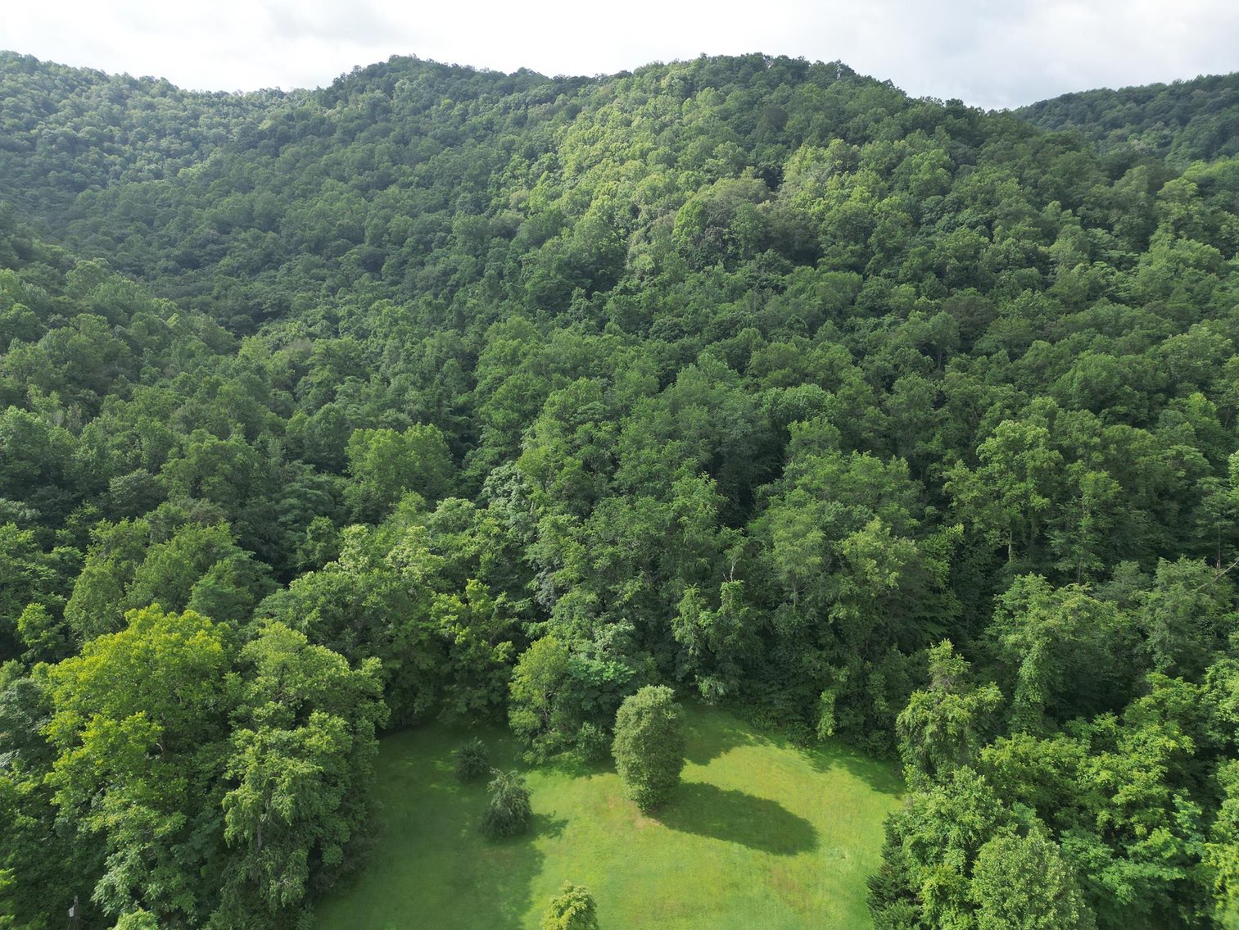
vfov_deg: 56.8
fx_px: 859
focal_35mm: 24
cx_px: 620
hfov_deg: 71.6
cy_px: 465
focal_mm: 6.72
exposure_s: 1/1250
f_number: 1.7
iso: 140
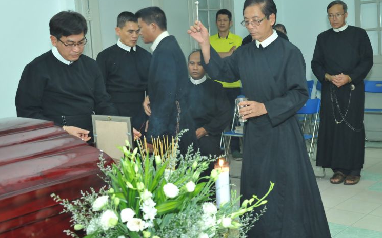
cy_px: 113
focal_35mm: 39
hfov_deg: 50.4
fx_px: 406
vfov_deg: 32.7
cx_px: 191
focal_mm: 38
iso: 2000
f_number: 5
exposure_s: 1/60
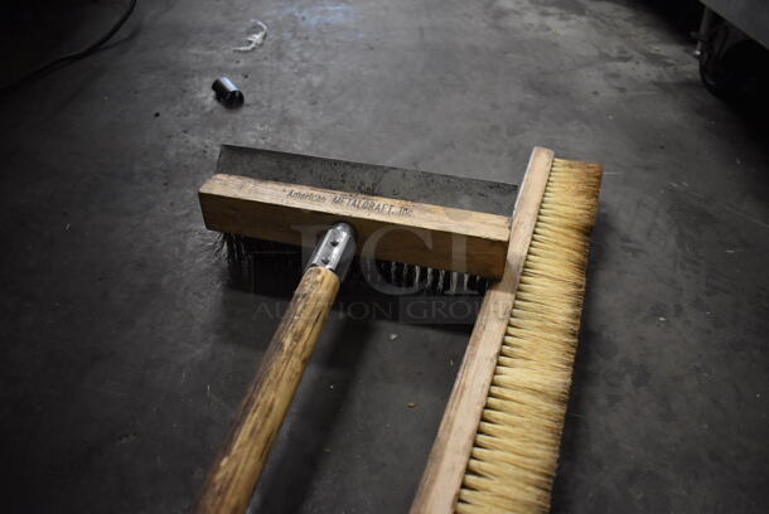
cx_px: 384
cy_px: 257
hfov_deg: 67.3
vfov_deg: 48.0
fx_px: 577
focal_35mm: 27
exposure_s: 1/125
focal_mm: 18
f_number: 3.5
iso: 4500
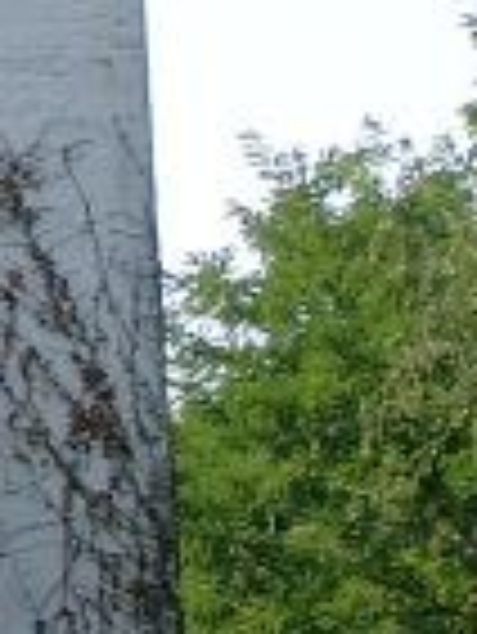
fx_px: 4164
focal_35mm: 227
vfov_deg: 8.6
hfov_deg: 6.4
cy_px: -112
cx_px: -450
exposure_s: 1/355
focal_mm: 8.4
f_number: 4
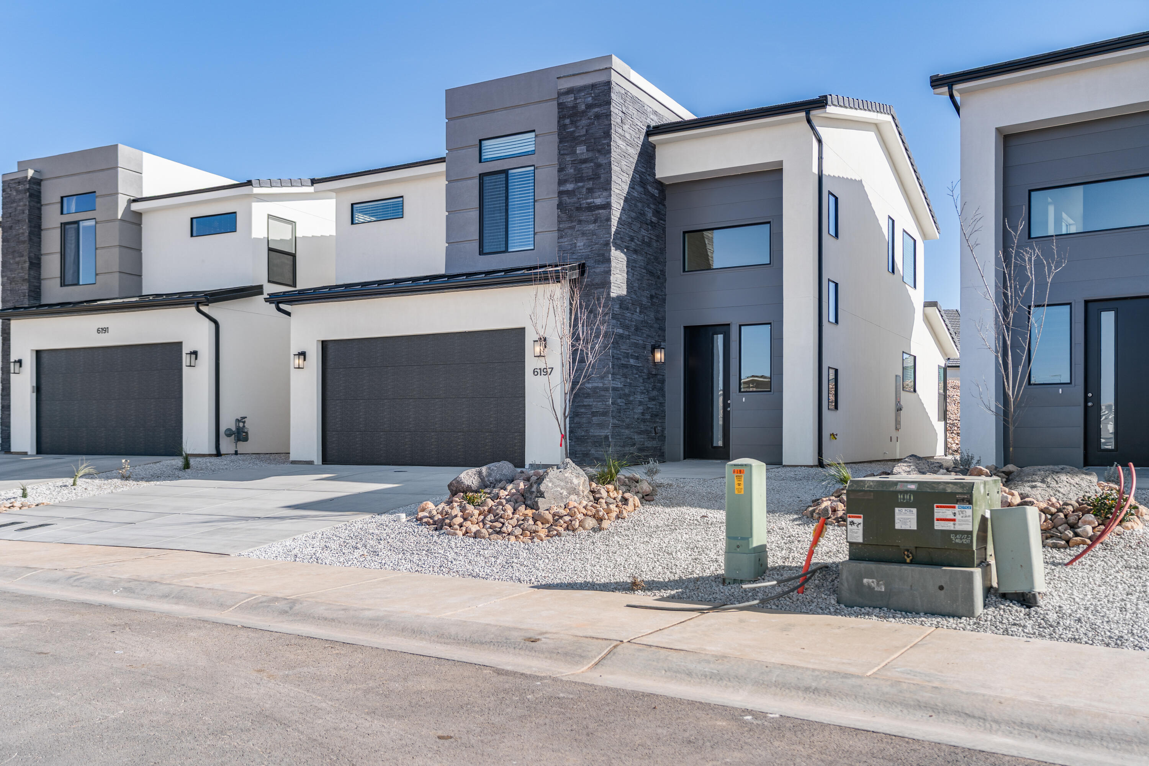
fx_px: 957
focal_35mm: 30
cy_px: 383
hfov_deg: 61.9
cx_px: 574
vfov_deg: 43.6
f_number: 2.8
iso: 100
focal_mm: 30
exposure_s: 1/320
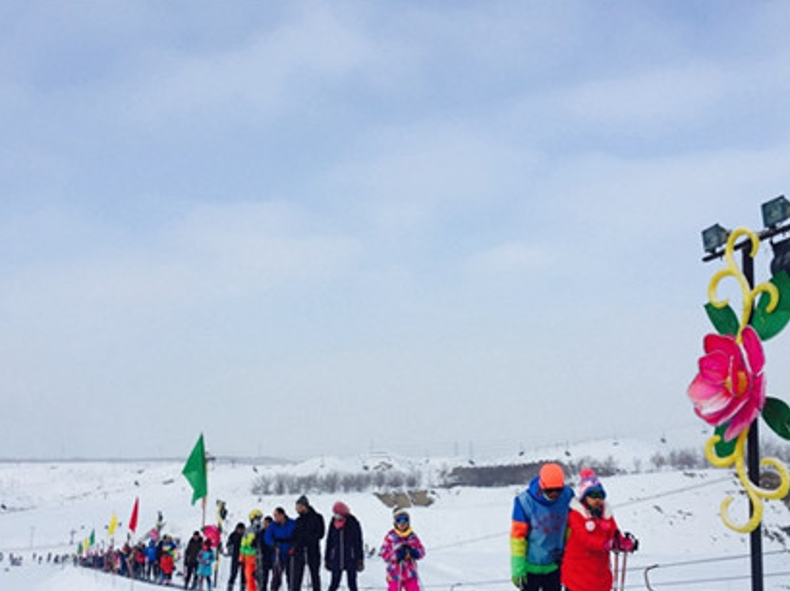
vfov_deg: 36.4
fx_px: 889
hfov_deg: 47.9
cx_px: 390
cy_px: 388
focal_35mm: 39
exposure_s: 1/3597
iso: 32
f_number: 2.2
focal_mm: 4.15
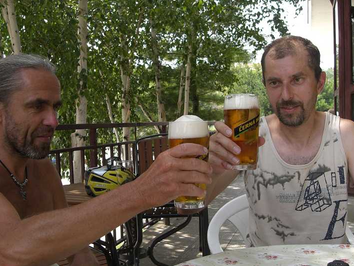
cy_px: 142
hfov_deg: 43.8
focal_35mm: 43
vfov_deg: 33.6
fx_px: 440
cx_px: 160
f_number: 3.1
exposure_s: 1/250
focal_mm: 6.3
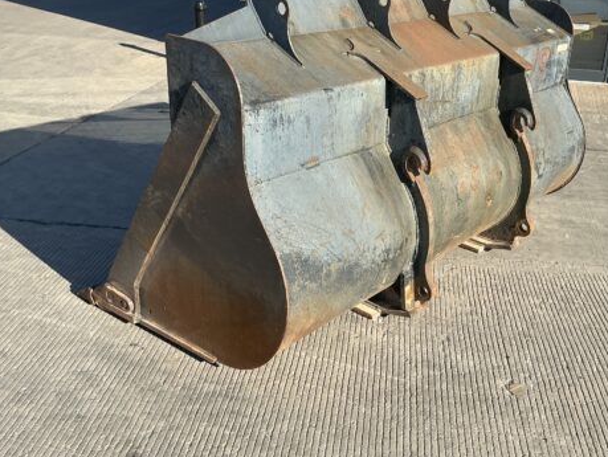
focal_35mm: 39
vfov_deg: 36.8
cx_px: 391
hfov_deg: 47.3
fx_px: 686
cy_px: 208
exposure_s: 1/1221
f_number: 1.8
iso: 25
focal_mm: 3
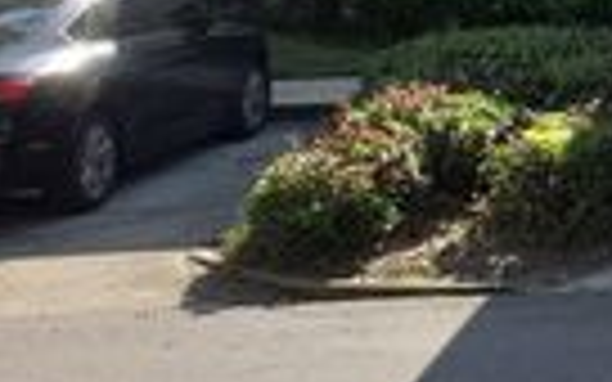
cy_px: -227
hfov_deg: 17.4
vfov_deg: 12.2
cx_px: 1044
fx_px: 1685
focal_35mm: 101
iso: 50
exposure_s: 1/1019
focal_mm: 4.3
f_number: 2.4
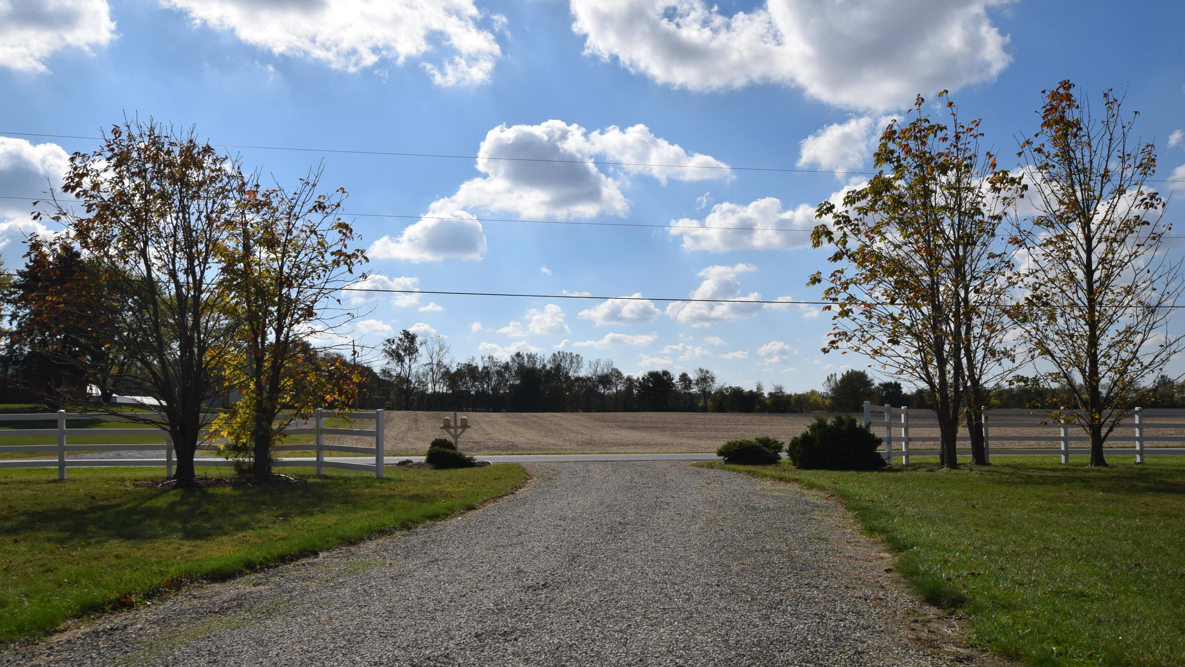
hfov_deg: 61.0
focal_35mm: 32
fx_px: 1005
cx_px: 585
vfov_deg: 36.6
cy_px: 366
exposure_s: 1/500
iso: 200
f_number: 11
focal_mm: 20
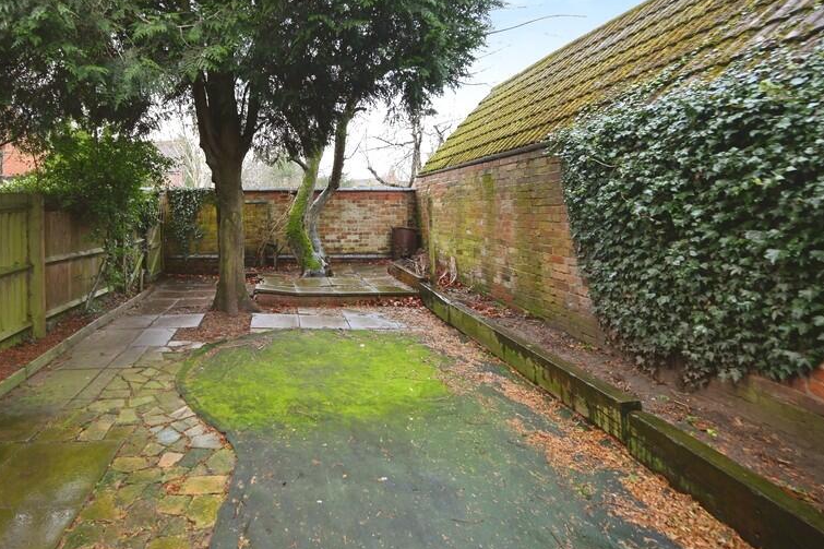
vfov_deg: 63.7
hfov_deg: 84.6
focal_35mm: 19
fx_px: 435
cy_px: 210
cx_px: 290
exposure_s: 1/15
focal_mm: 14
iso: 200
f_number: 4
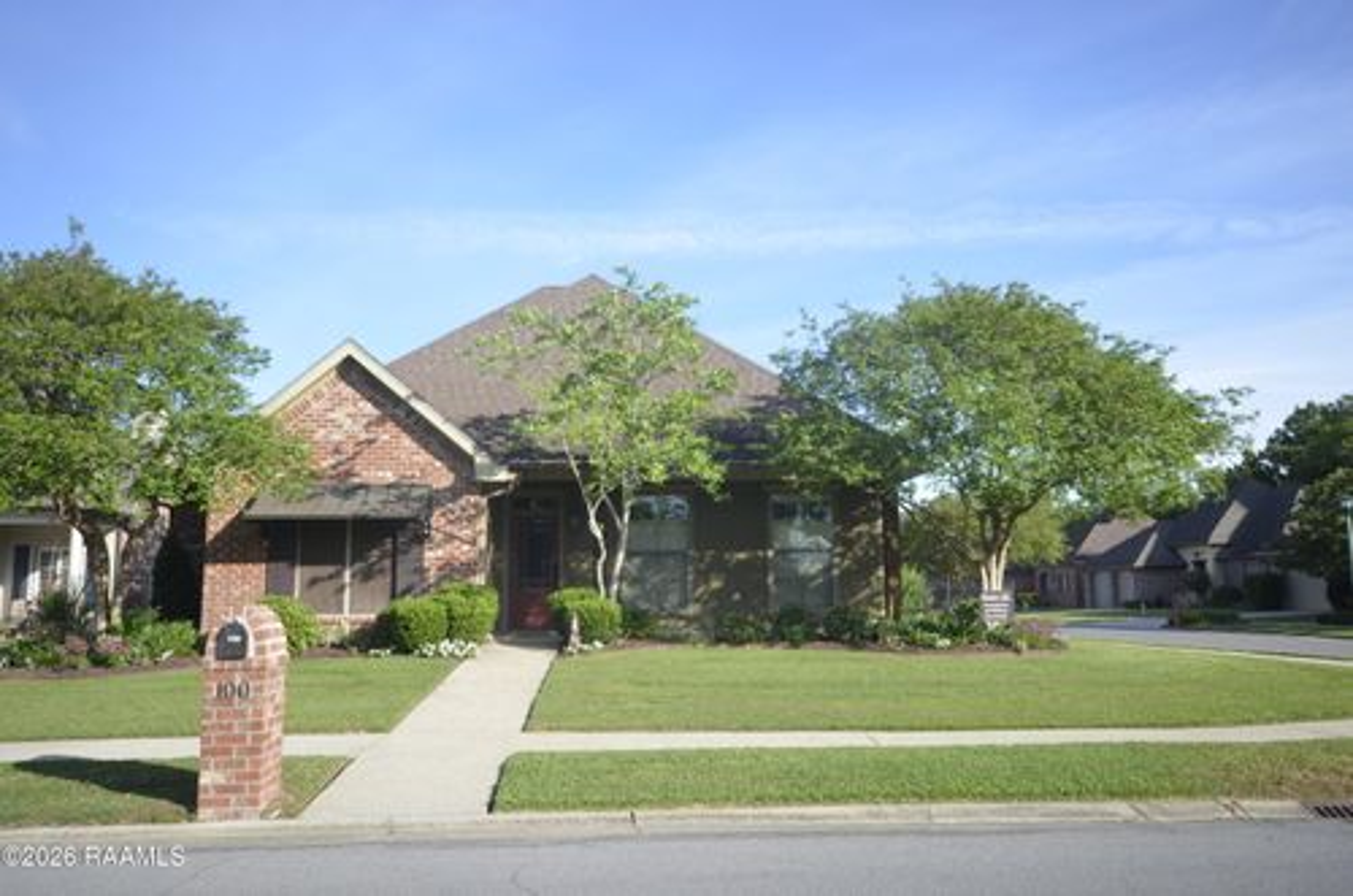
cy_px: 448
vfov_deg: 43.4
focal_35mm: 30
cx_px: 676
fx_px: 1125
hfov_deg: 62.0
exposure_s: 1/250
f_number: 8
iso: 200
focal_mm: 20
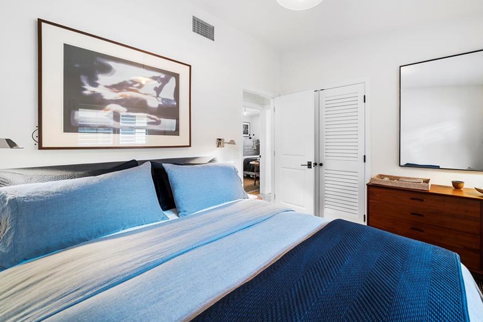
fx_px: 188
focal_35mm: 14
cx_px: 275
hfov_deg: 103.6
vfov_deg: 81.1
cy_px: 154
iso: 320
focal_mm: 12
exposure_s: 1/1.67
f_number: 8
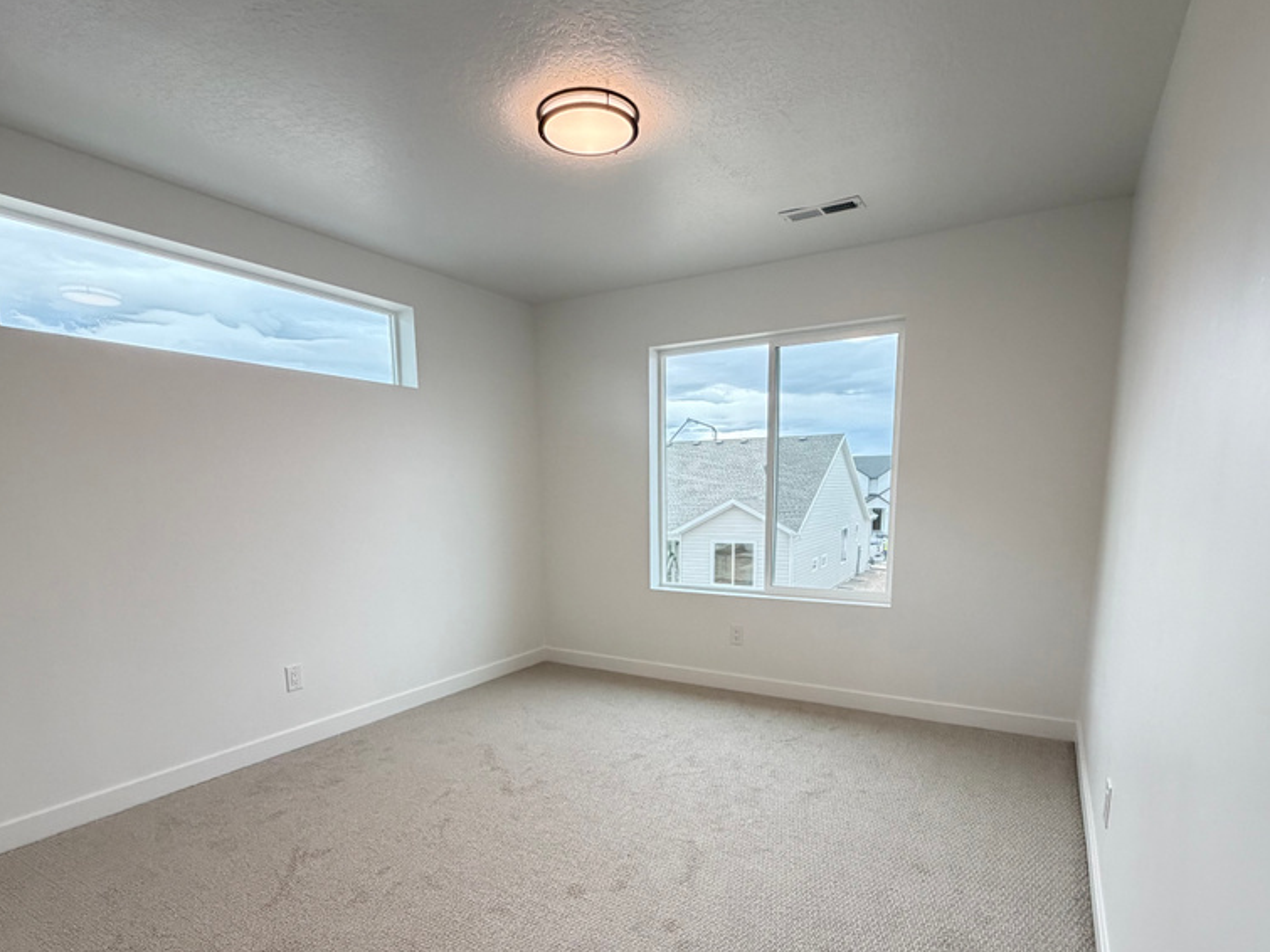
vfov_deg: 67.4
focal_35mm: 19
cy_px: 609
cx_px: 641
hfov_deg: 84.7
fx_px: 697
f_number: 2.2
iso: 320
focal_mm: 2.22
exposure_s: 1/120
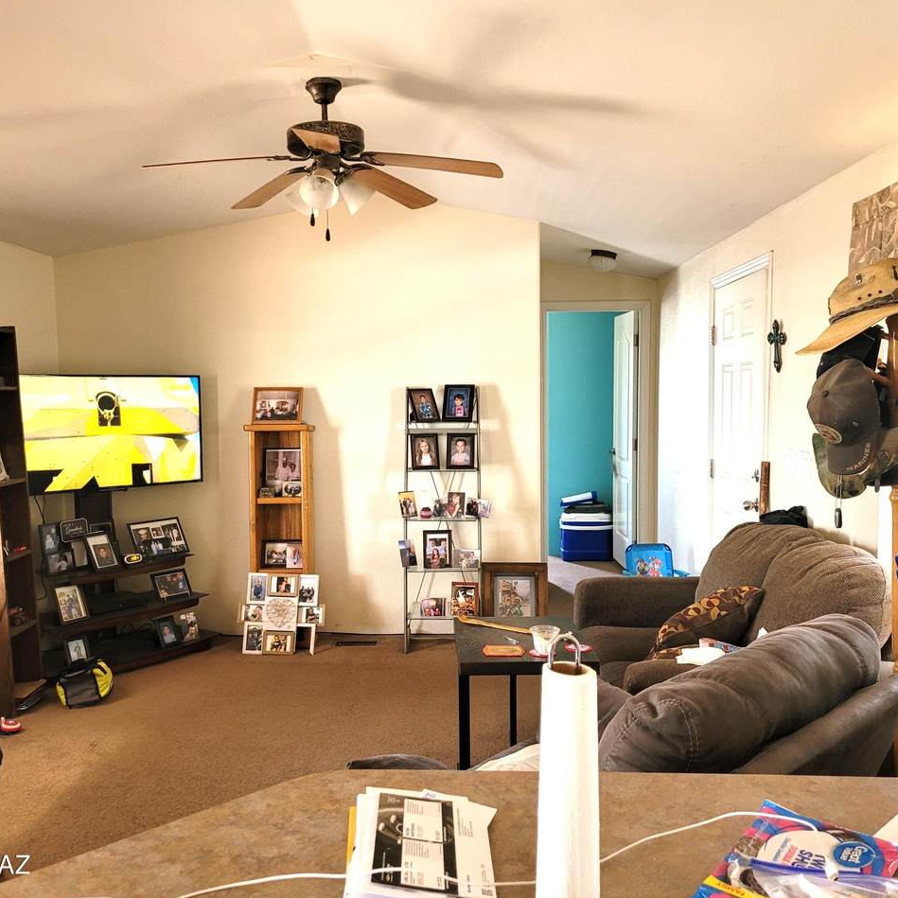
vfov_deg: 52.5
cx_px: 450
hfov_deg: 52.5
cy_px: 452
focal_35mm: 31
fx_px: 910
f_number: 1.8
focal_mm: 5.4
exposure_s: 1/40
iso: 200
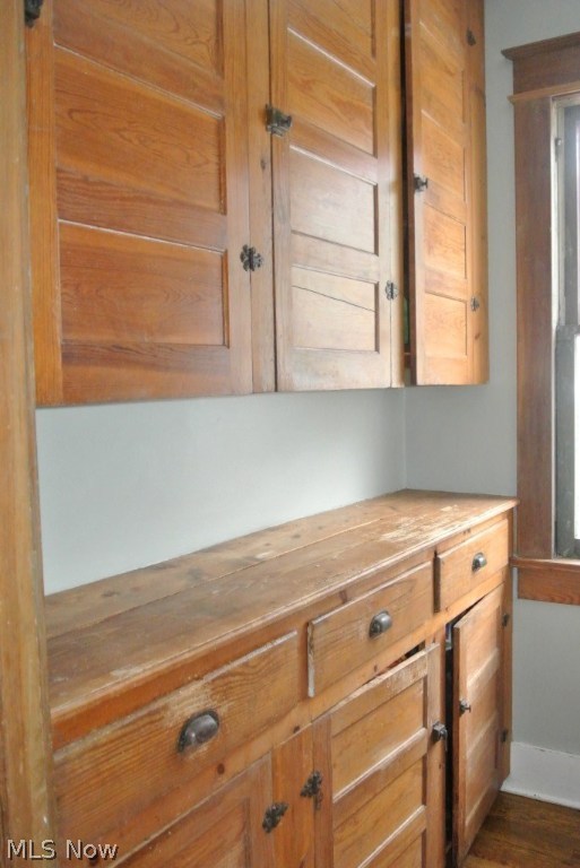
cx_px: 290
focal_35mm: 32
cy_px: 434
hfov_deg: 41.2
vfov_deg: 58.7
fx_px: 772
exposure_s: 1/60
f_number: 3.8
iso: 2500
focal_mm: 12.2
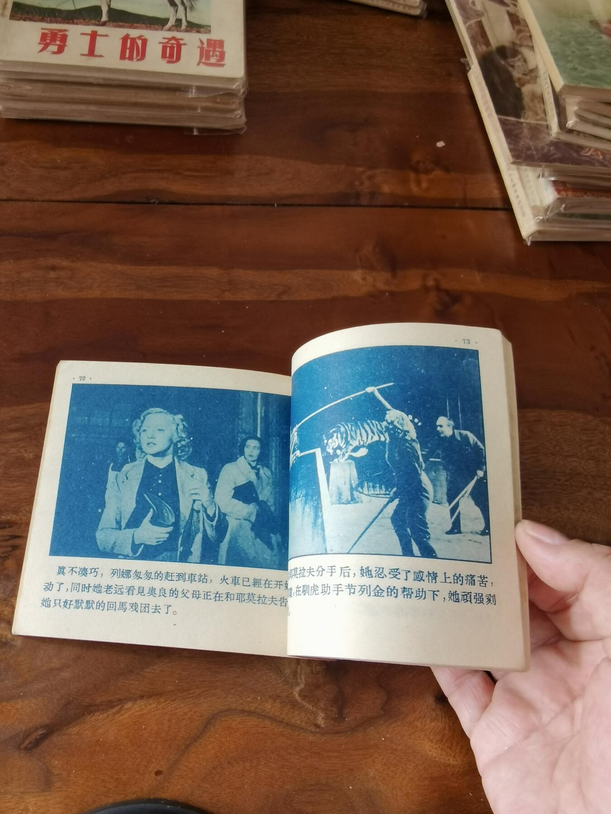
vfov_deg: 65.3
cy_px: 407
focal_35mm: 27
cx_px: 306
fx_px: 635
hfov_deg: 51.4
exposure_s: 1/60
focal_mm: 2.26
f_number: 2.2
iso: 64
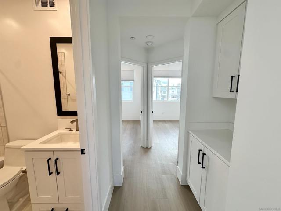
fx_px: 114
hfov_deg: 102.1
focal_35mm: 14
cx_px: 140
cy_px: 106
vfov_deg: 85.7
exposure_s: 1/120
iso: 64
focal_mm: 2.22
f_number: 2.2
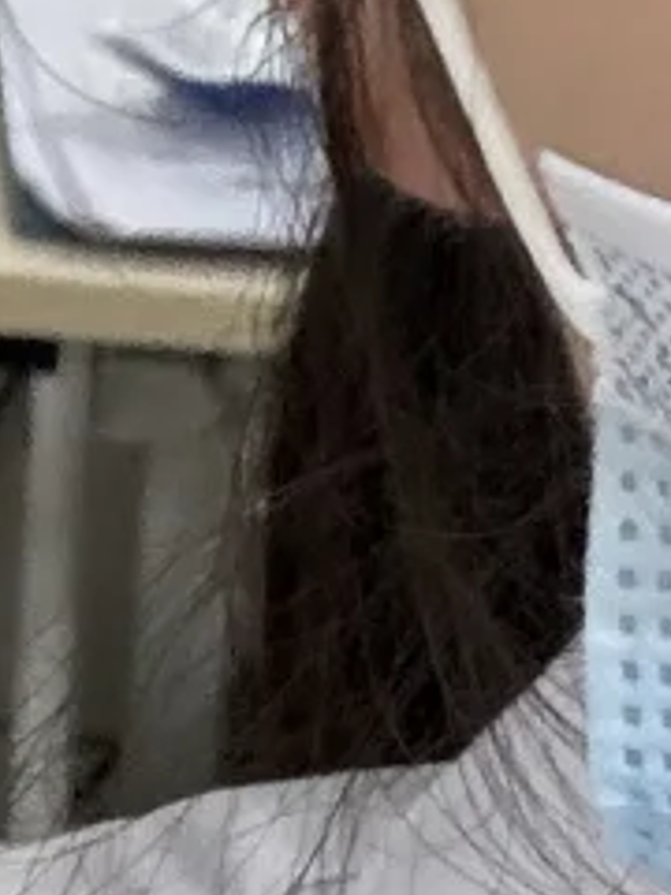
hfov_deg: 8.0
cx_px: 1215
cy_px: 794
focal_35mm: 180
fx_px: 4652
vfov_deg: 10.9
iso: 320
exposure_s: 1/60
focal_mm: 2.69
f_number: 1.9
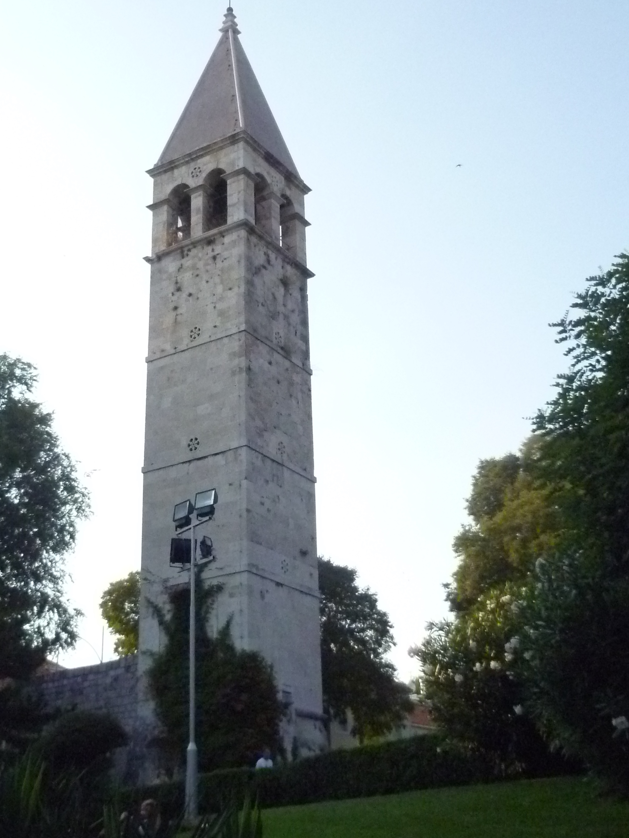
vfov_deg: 42.1
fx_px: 1090
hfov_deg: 32.2
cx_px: 308
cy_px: 440
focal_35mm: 45
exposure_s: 1/500
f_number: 10
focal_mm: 5
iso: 800
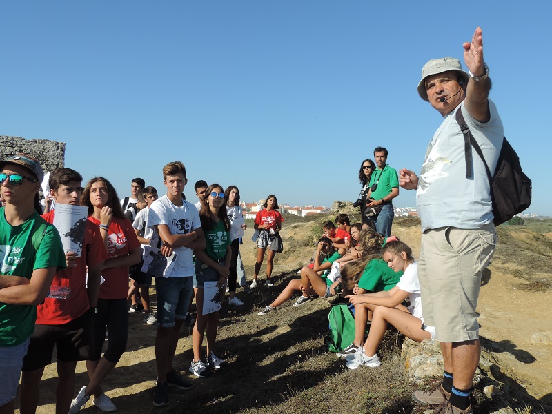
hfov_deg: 60.0
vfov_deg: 46.8
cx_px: 276
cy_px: 207
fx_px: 478
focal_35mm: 30
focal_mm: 5.3
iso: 80
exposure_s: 1/1250
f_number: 3.1
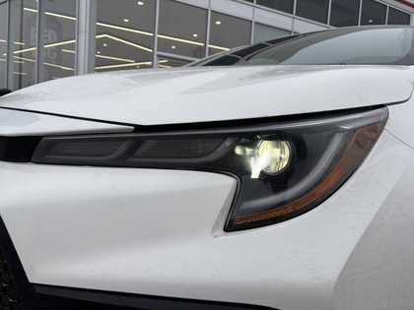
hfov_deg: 67.3
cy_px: 155
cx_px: 207
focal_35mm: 26
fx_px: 311
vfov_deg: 53.1
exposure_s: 1/662
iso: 50
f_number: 1.6
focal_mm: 5.96
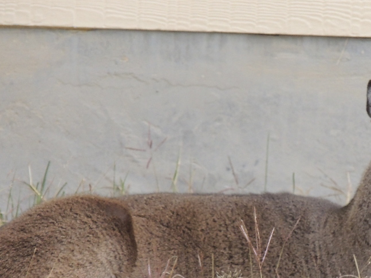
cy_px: 236
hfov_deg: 1.8
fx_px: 11639
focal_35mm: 1086
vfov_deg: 1.4
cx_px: 271
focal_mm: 98.1
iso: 500
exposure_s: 1/400
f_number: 4.9
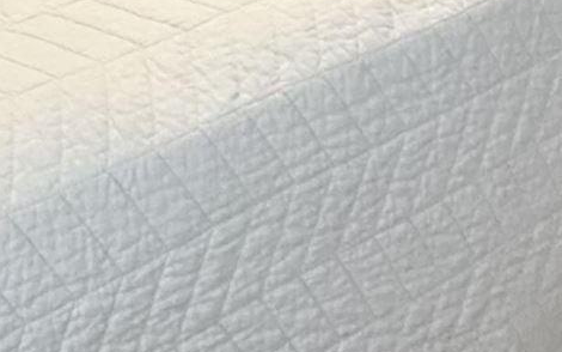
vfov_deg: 10.5
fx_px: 1486
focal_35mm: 97
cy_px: -629
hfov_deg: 20.9
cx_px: 37
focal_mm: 2.22
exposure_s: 1/60
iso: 400
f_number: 2.2
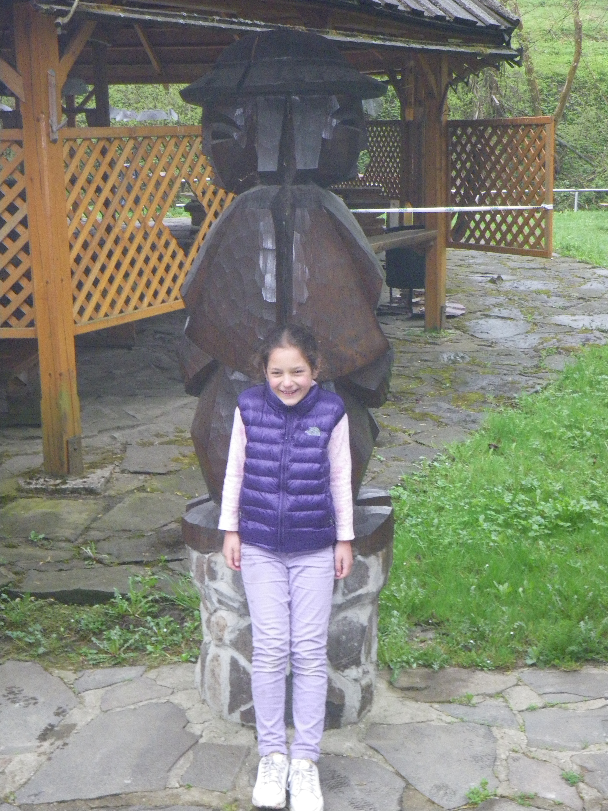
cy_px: 406
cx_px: 304
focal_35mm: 51
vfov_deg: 37.5
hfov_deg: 28.6
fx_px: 1194
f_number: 4.4
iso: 400
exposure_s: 1/60
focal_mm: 9.1
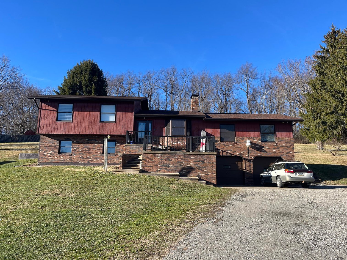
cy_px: 130
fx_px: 261
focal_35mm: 26
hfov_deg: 67.3
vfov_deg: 53.1
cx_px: 174
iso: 50
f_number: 1.6
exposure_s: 1/1404
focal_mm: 5.1
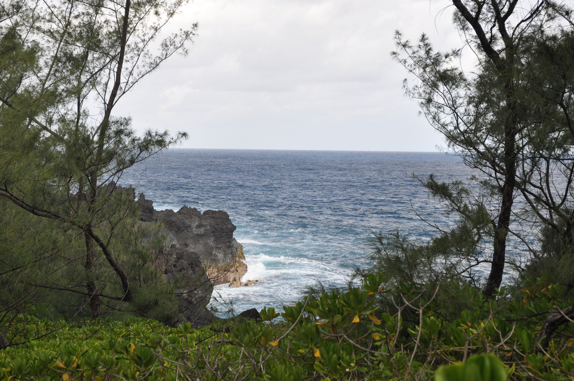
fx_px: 1314
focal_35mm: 82
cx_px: 287
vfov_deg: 16.5
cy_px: 190
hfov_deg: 24.6
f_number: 8
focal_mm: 55
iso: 200
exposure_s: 1/250
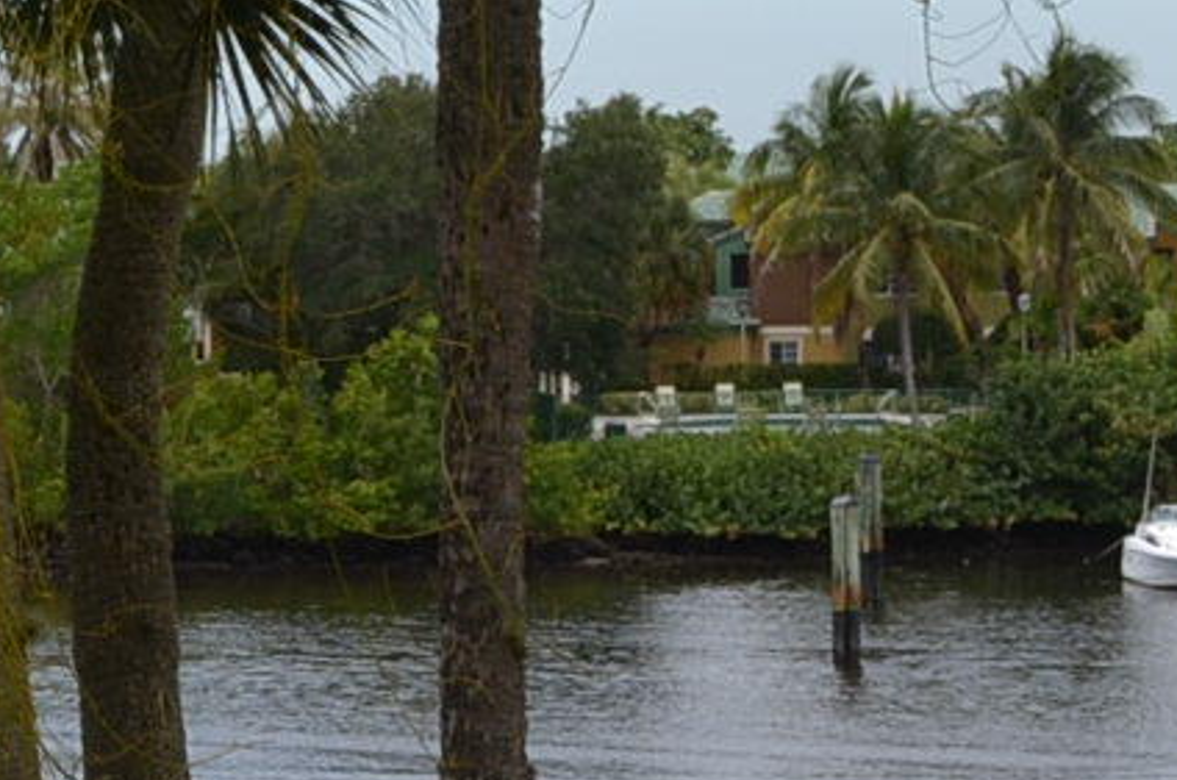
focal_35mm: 209
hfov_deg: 9.0
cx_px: -1541
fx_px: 6820
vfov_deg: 6.5
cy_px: 619
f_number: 8
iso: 160
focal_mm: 24
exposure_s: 1/250
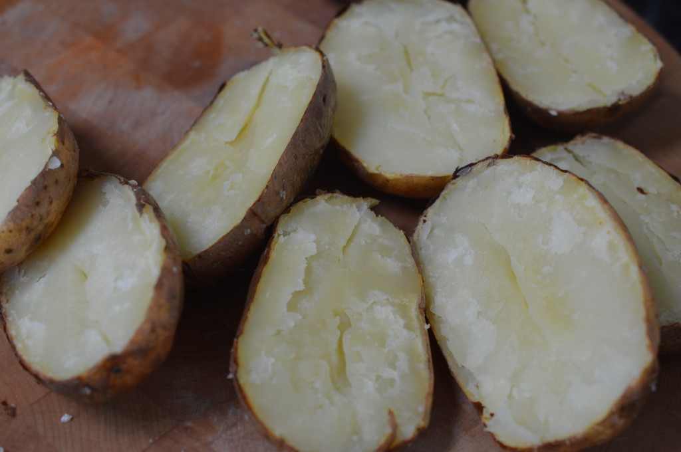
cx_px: 340
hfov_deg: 33.4
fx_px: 1134
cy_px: 226
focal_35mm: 60
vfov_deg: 22.6
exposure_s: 1/80
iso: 400
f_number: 4.5
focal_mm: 40
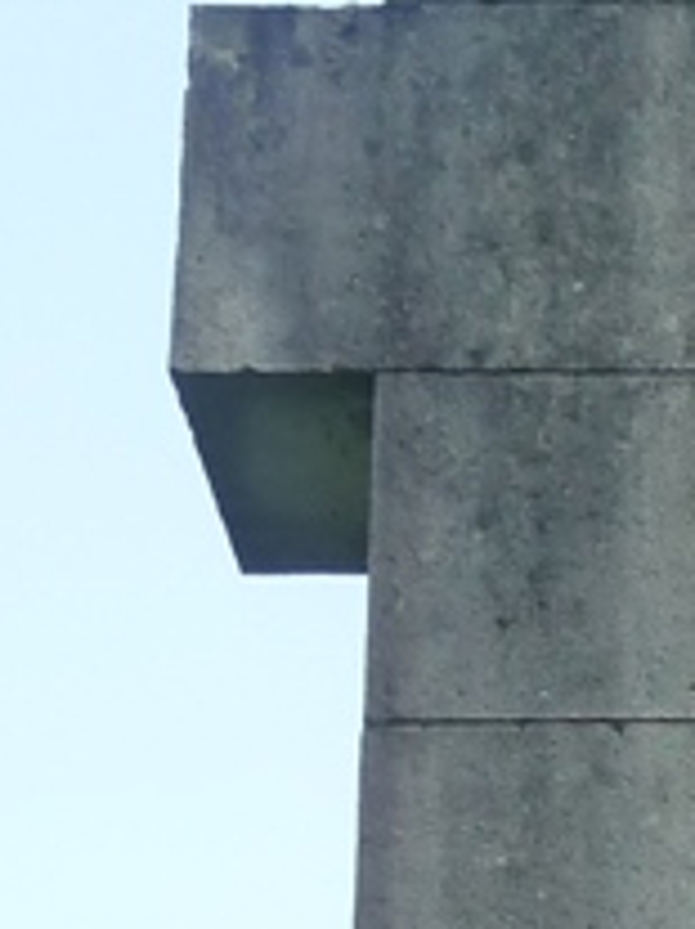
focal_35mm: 151
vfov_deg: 12.6
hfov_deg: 9.6
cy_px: 1275
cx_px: 897
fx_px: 4046
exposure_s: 1/400
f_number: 3.4
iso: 160
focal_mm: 5
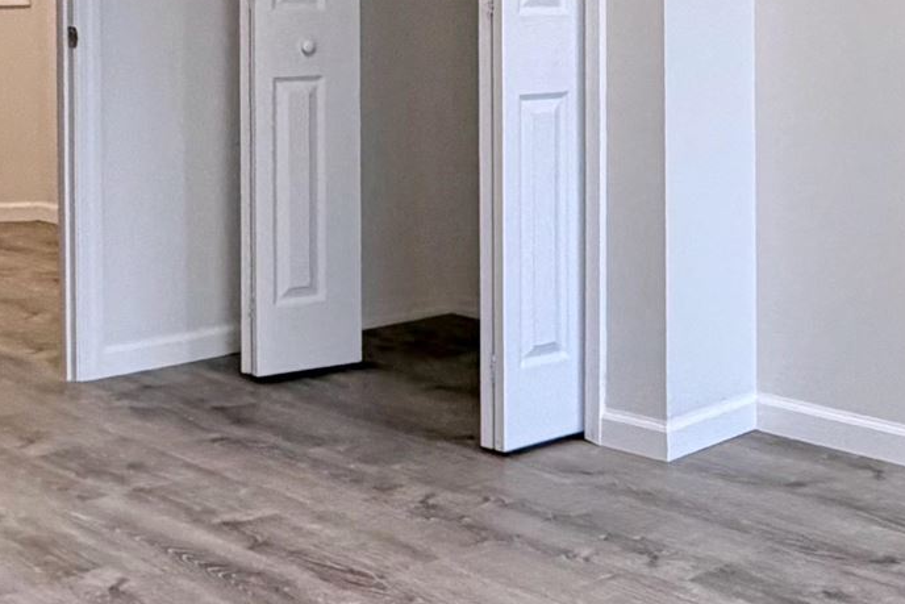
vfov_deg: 20.5
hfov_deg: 30.4
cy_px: 45
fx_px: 1634
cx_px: 688
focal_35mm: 65
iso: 250
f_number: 2.2
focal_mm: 2.22
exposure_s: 1/120
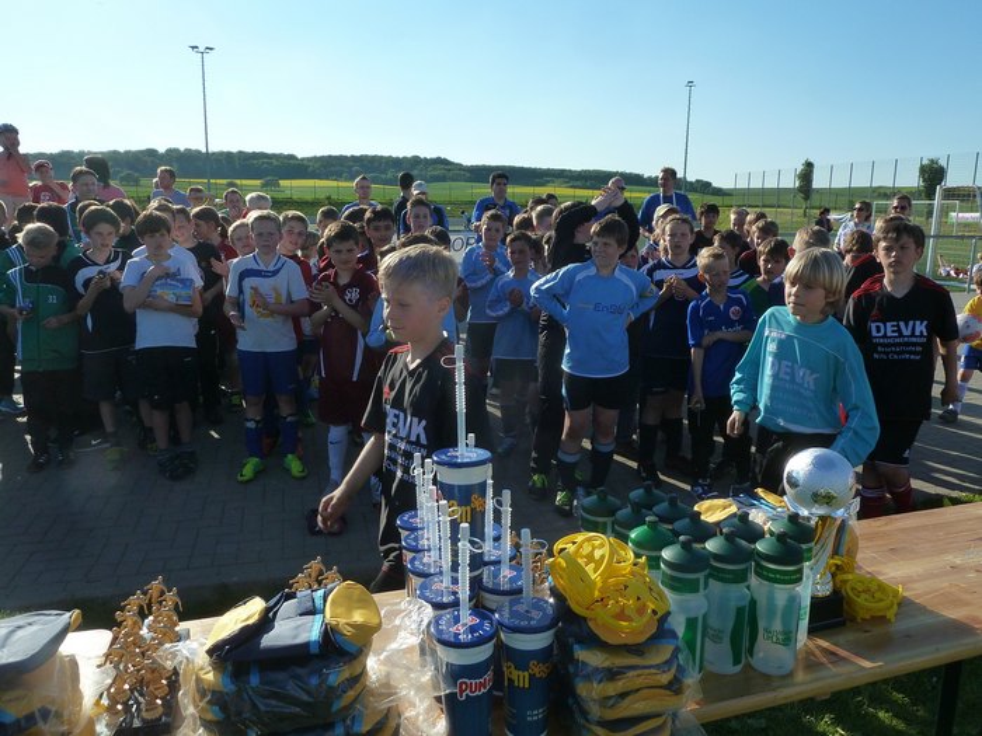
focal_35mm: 25
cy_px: 368
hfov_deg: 69.4
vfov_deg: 54.9
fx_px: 709
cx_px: 491
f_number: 5
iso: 125
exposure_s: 1/400
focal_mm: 4.1
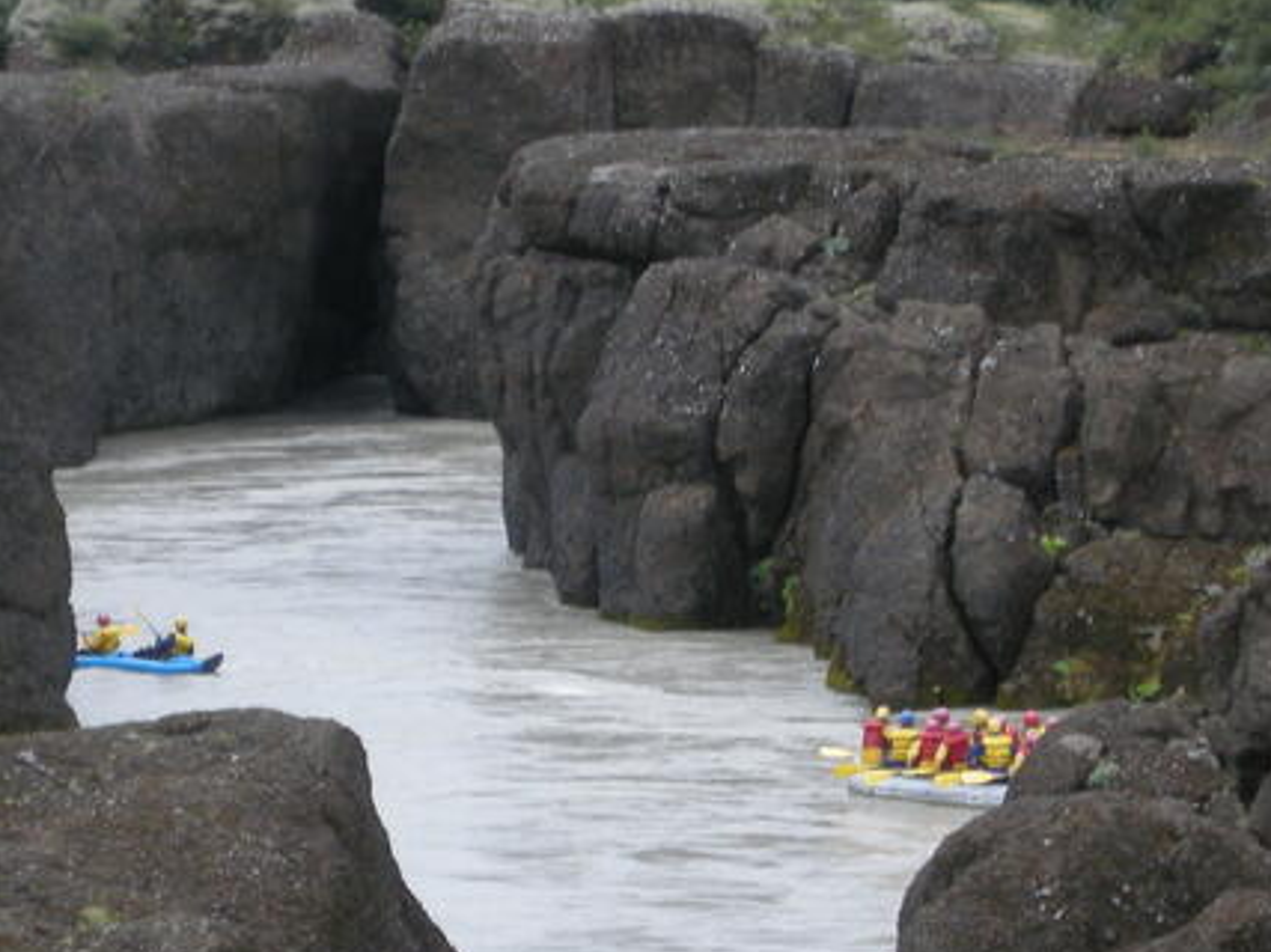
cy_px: 613
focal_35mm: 295
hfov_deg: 6.7
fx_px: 10829
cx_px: 473
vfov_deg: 5.0
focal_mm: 26.3
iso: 100
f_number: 5.3
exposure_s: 1/89.3
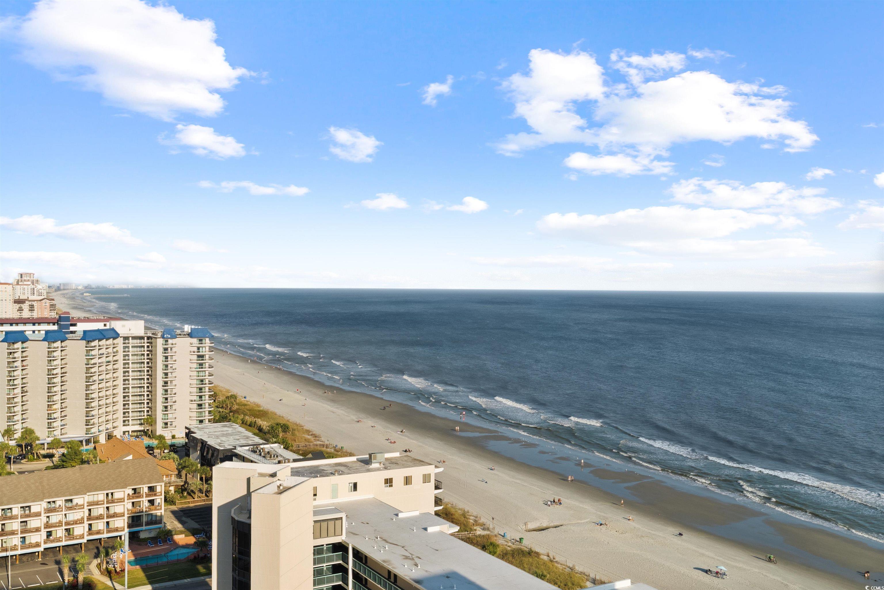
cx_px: 442
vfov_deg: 37.9
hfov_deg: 54.4
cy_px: 295
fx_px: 860
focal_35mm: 35
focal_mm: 35
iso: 400
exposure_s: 1/40
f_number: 16
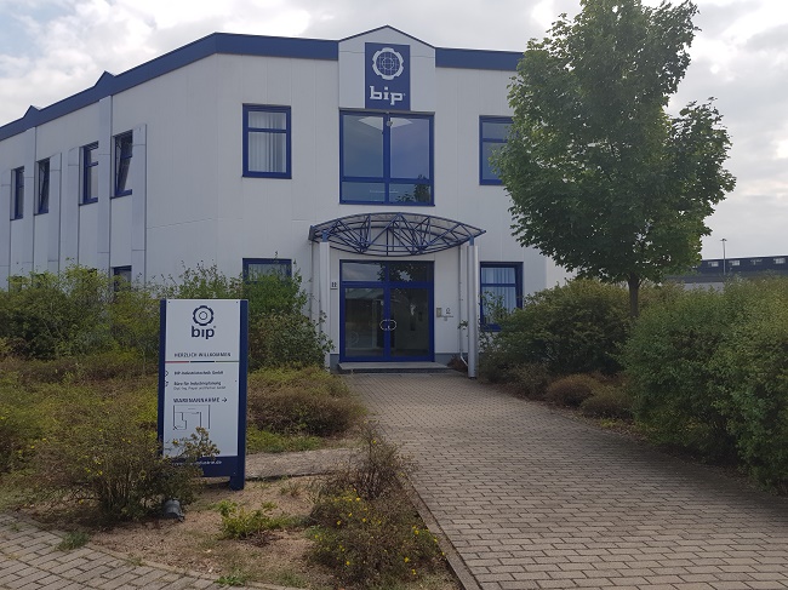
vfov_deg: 53.0
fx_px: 592
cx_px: 394
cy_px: 295
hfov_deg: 67.3
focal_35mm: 26
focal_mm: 4.3
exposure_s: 1/2208
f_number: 1.7
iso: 40
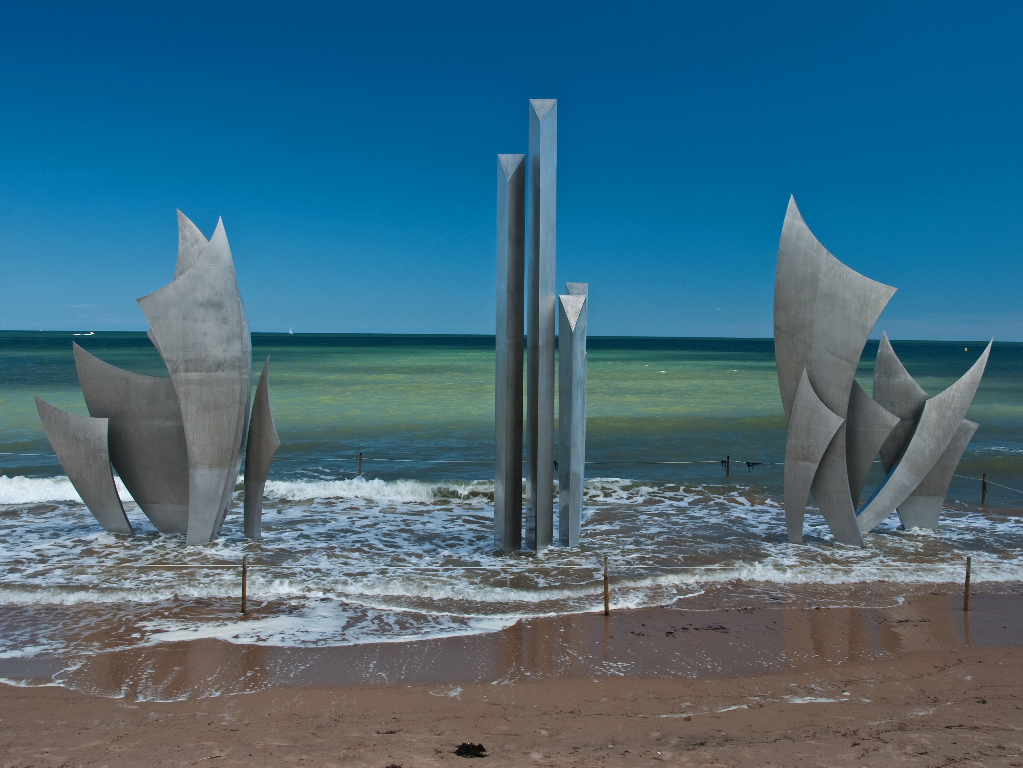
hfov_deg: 51.3
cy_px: 384
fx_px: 1064
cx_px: 532
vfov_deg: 39.7
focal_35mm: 36
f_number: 14
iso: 200
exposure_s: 1/50
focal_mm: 22
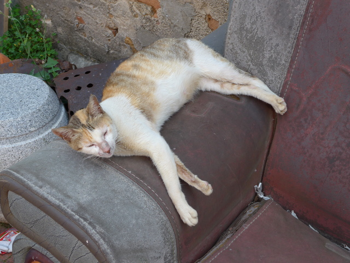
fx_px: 556
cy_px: 132
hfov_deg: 34.9
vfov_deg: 26.6
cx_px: 175
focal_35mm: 55
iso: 80
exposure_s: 1/250
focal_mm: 11.3
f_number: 3.4
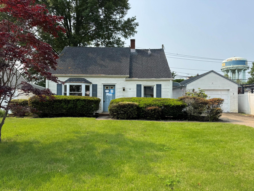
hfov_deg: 71.6
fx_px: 176
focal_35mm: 24
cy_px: 96
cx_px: 127
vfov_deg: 56.8
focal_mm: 6.76
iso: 80
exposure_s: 1/2833
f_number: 1.78
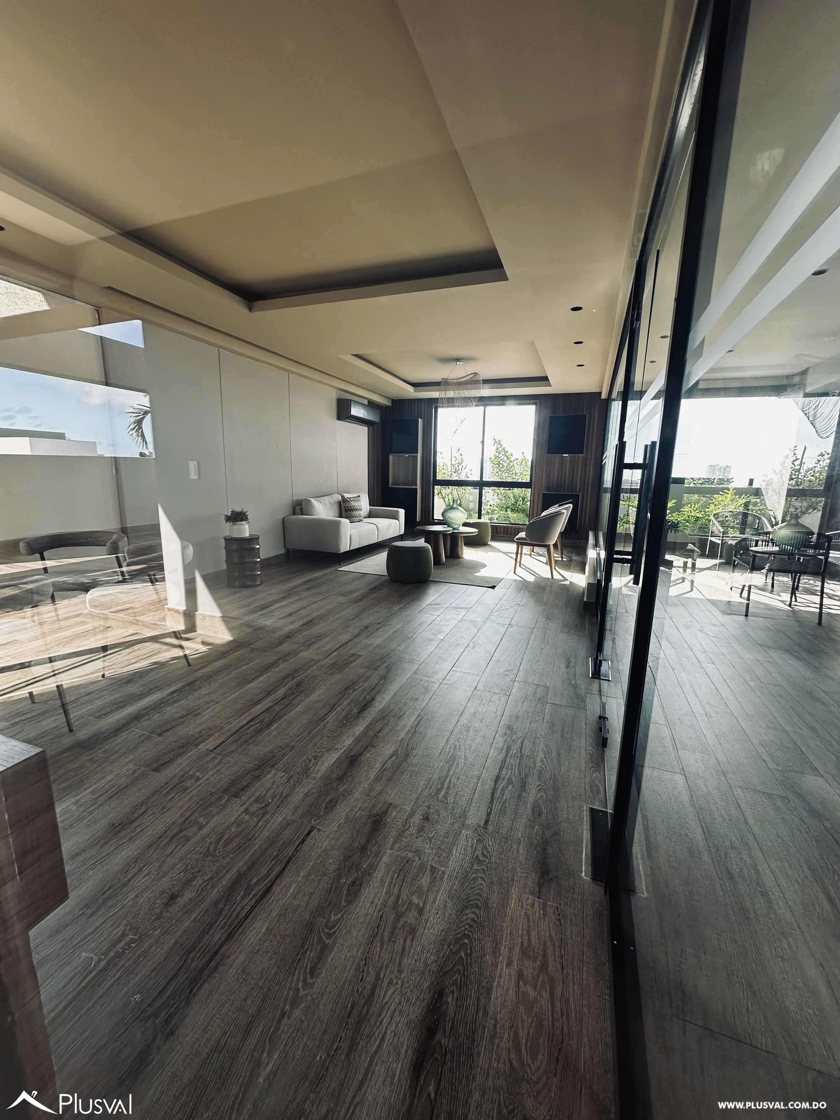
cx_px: 420
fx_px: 453
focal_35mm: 14
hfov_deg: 85.7
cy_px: 560
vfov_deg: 102.1
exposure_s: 1/132
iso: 40
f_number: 2.2
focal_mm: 2.22
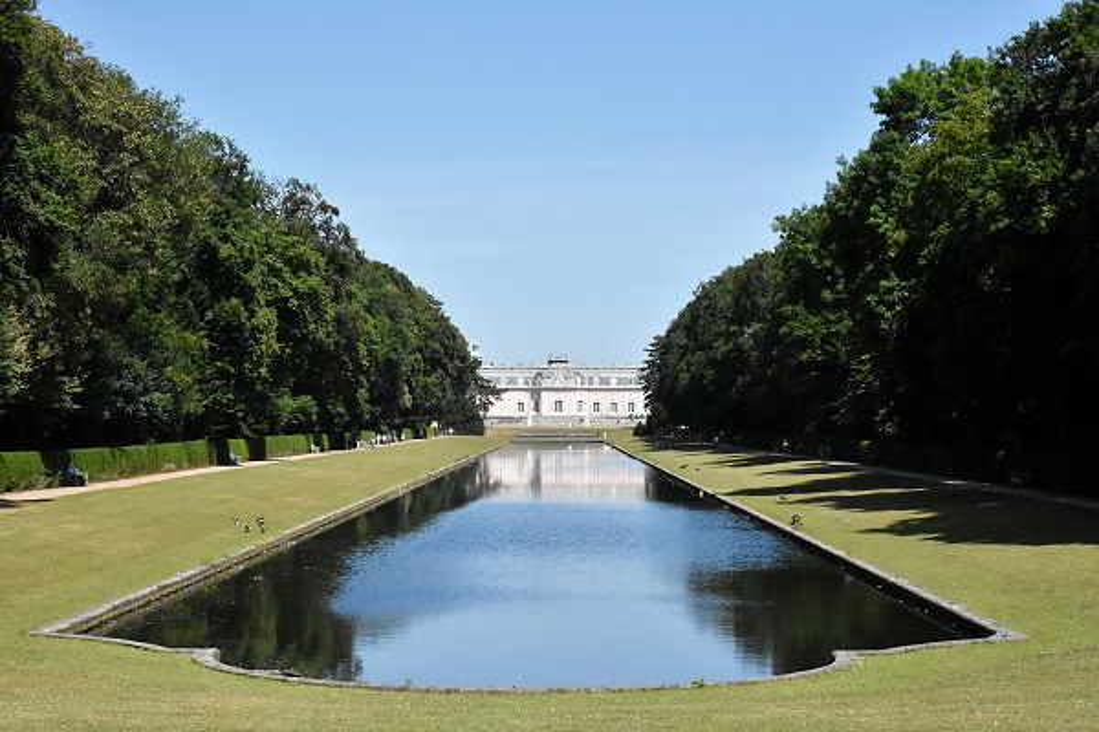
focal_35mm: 72
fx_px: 2198
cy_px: 366
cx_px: 550
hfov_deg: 28.1
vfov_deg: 18.9
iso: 2500
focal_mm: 48
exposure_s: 1/8000
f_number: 11
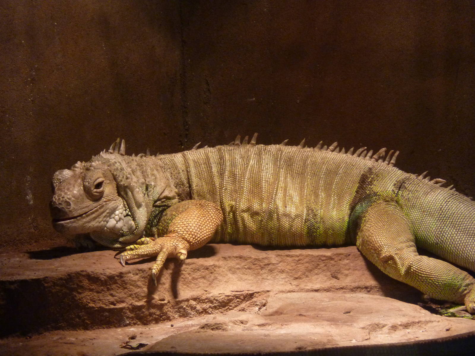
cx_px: 238
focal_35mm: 210
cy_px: 178
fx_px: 2882
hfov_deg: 9.4
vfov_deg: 7.1
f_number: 4.6
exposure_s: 1/50
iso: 400
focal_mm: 34.4
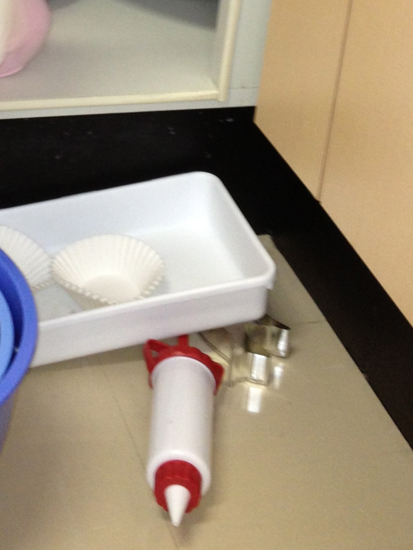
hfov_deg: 14.4
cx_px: 14
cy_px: -71
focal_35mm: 101
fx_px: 1607
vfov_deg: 18.6
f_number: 2.4
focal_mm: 4.28
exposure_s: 1/20
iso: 80
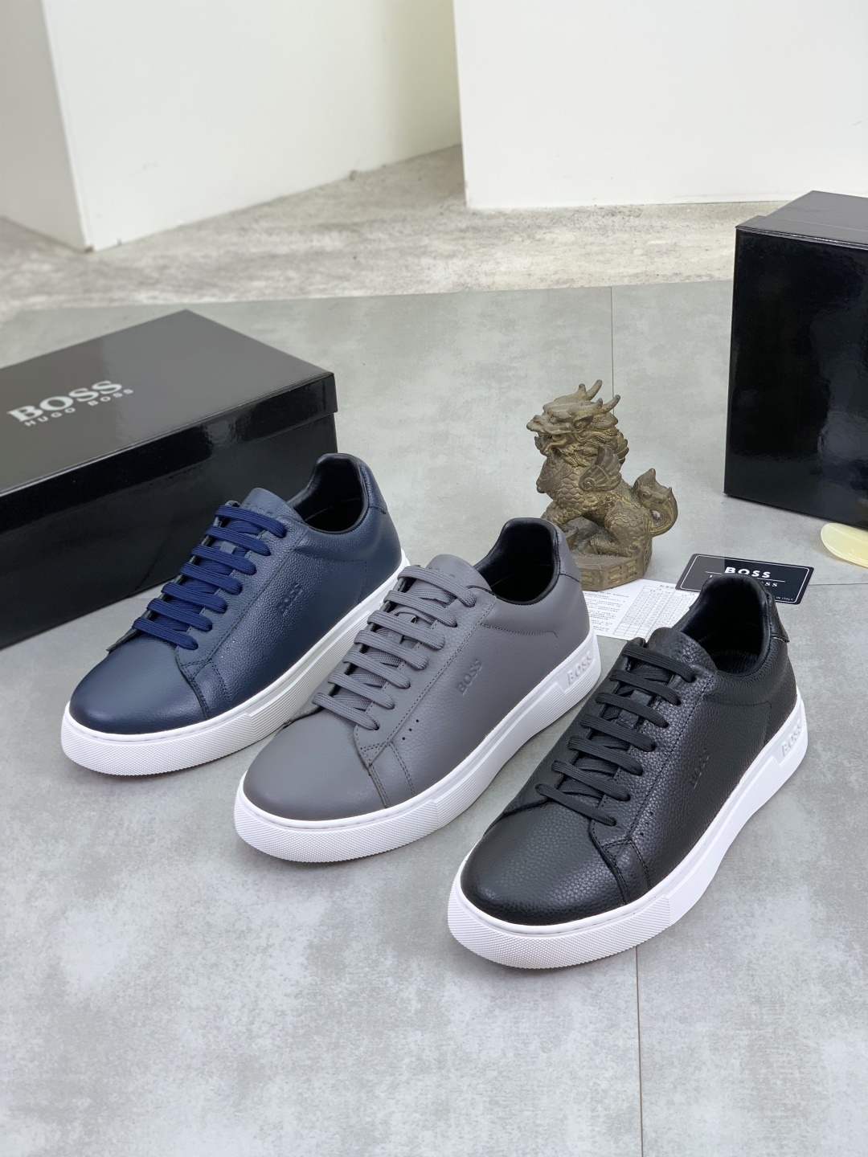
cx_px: 434
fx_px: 1739
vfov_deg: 36.8
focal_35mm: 52
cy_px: 578
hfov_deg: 28.0
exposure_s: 1/100
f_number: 2.4
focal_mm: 6
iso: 32
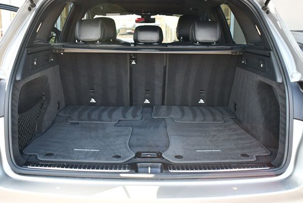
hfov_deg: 48.4
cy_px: 98
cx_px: 147
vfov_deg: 33.5
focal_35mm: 40
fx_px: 337
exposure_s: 1/250
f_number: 3.5
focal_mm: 18
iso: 800
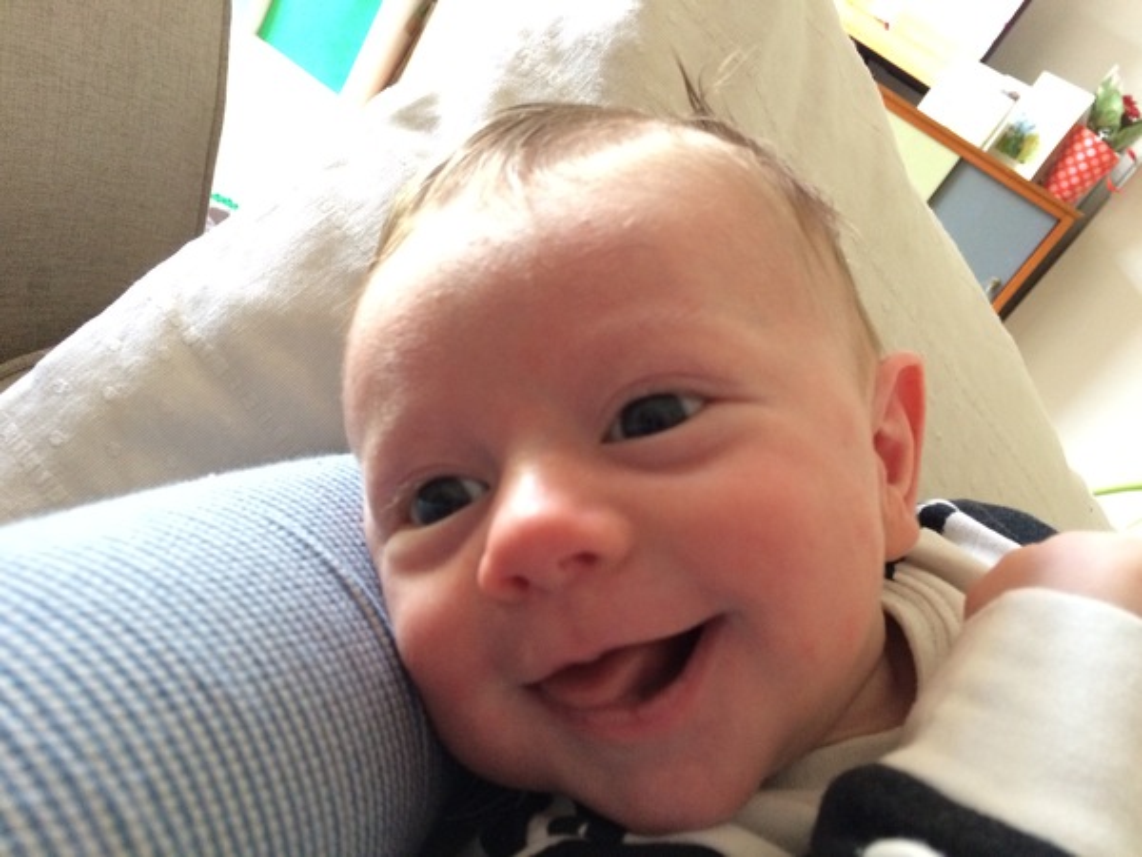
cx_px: 571
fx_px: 957
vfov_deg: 48.2
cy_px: 428
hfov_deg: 61.7
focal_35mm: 29
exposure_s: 1/20
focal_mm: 4.15
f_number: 2.2
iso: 320
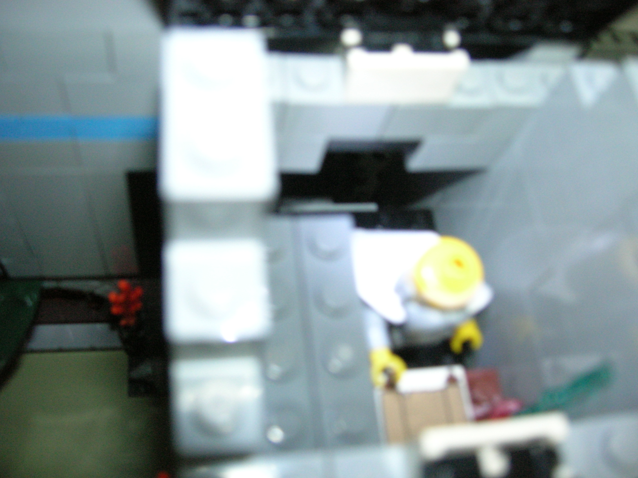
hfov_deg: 54.0
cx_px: 319
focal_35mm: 34
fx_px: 626
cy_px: 239
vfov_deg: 41.7
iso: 200
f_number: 2.9
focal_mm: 5.7
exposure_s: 1/25.2
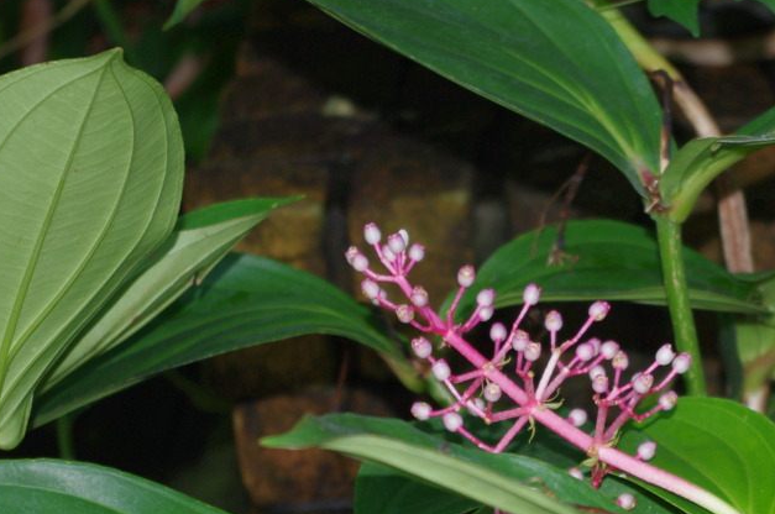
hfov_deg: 15.2
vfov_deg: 10.2
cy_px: 383
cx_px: 618
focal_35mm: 134
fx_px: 2880
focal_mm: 55
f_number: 5.6
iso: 400
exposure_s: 1/40
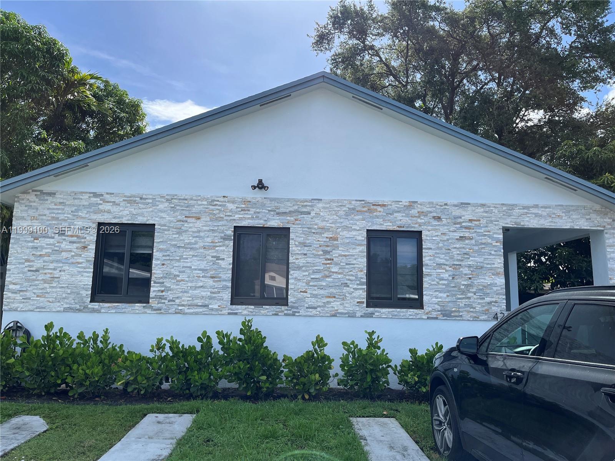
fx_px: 462
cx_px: 308
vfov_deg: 53.1
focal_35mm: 26
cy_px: 230
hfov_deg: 67.3
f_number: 1.6
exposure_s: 1/2899
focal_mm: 5.1
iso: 50
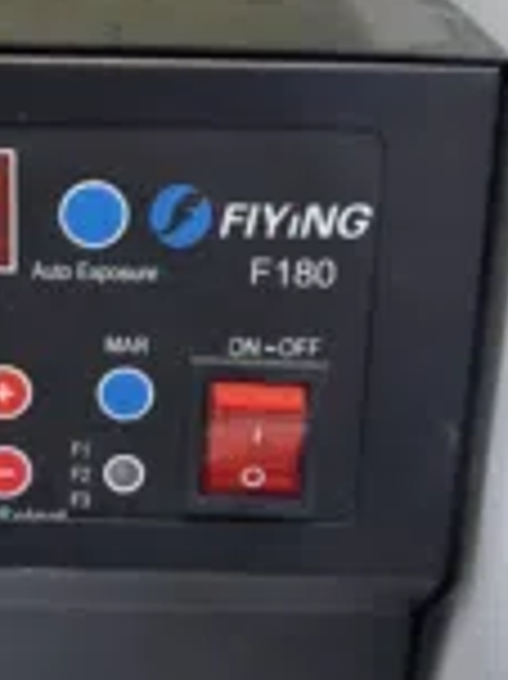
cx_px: 76
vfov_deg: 31.6
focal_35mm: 61
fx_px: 1195
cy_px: 275
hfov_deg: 23.5
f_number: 1.7
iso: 2000
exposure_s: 1/33.3
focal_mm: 6.3
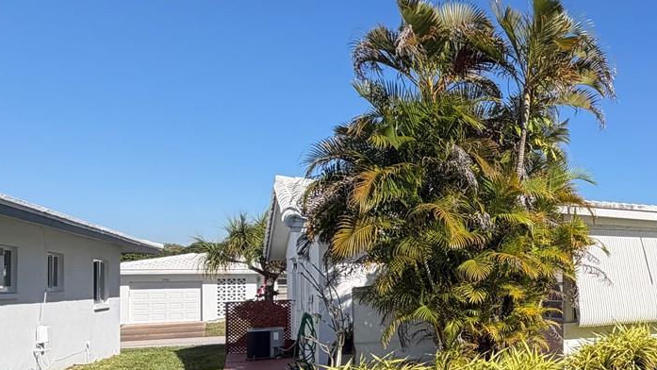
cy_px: 264
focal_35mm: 35
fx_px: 610
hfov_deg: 42.9
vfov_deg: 33.2
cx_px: 737
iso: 25
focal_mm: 2.22
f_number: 2.2
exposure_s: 1/770
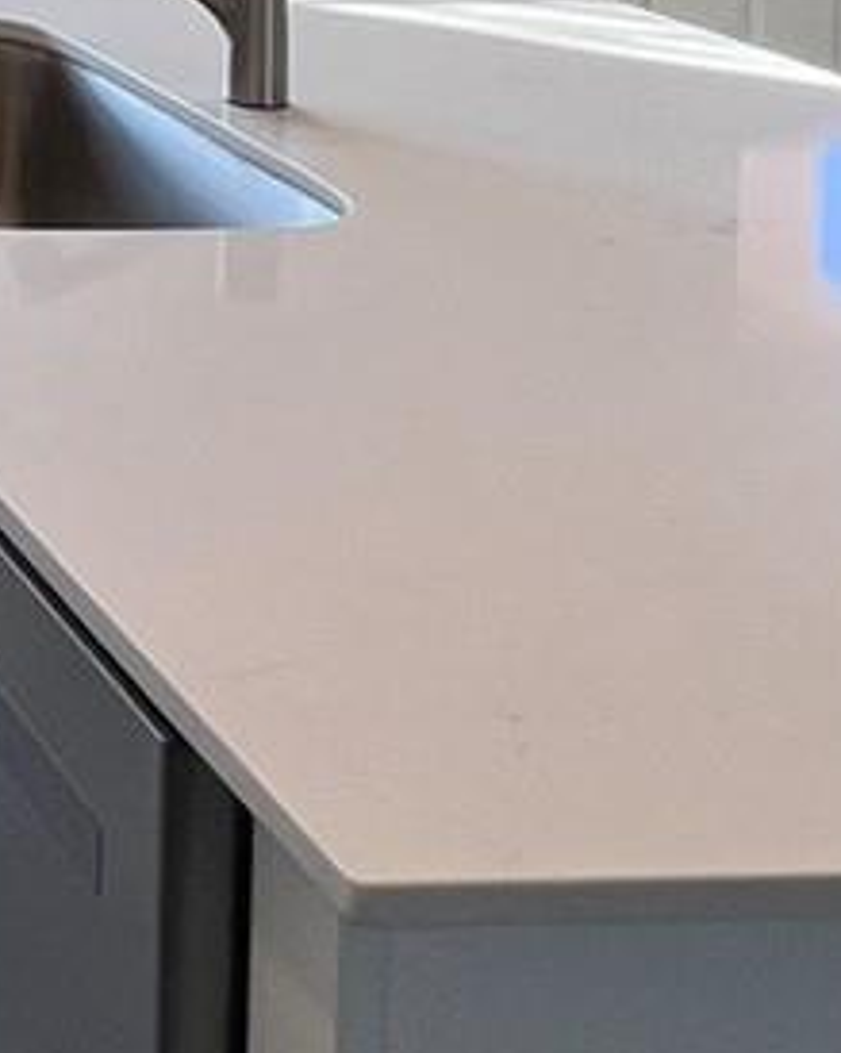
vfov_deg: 22.6
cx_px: -829
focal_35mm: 74
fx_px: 2304
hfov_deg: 16.1
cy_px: -365
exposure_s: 1/120
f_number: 1.8
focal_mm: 1.57
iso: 64
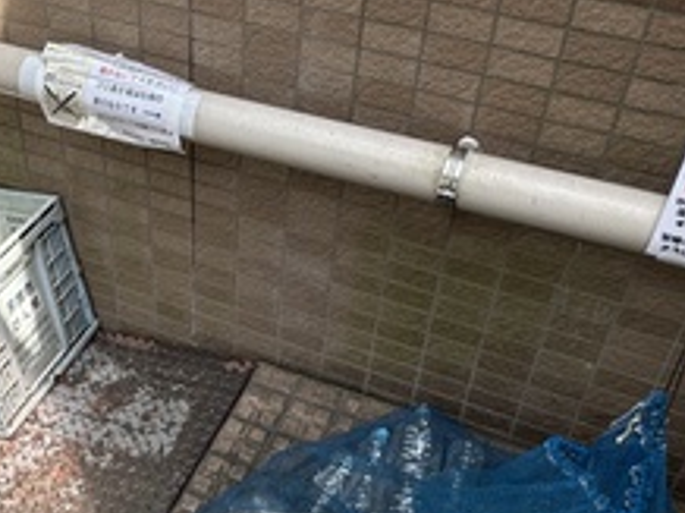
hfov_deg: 41.7
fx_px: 890
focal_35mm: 45
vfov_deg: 32.1
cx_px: 245
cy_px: 228
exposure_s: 1/310
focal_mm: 2.22
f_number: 2.2
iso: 40
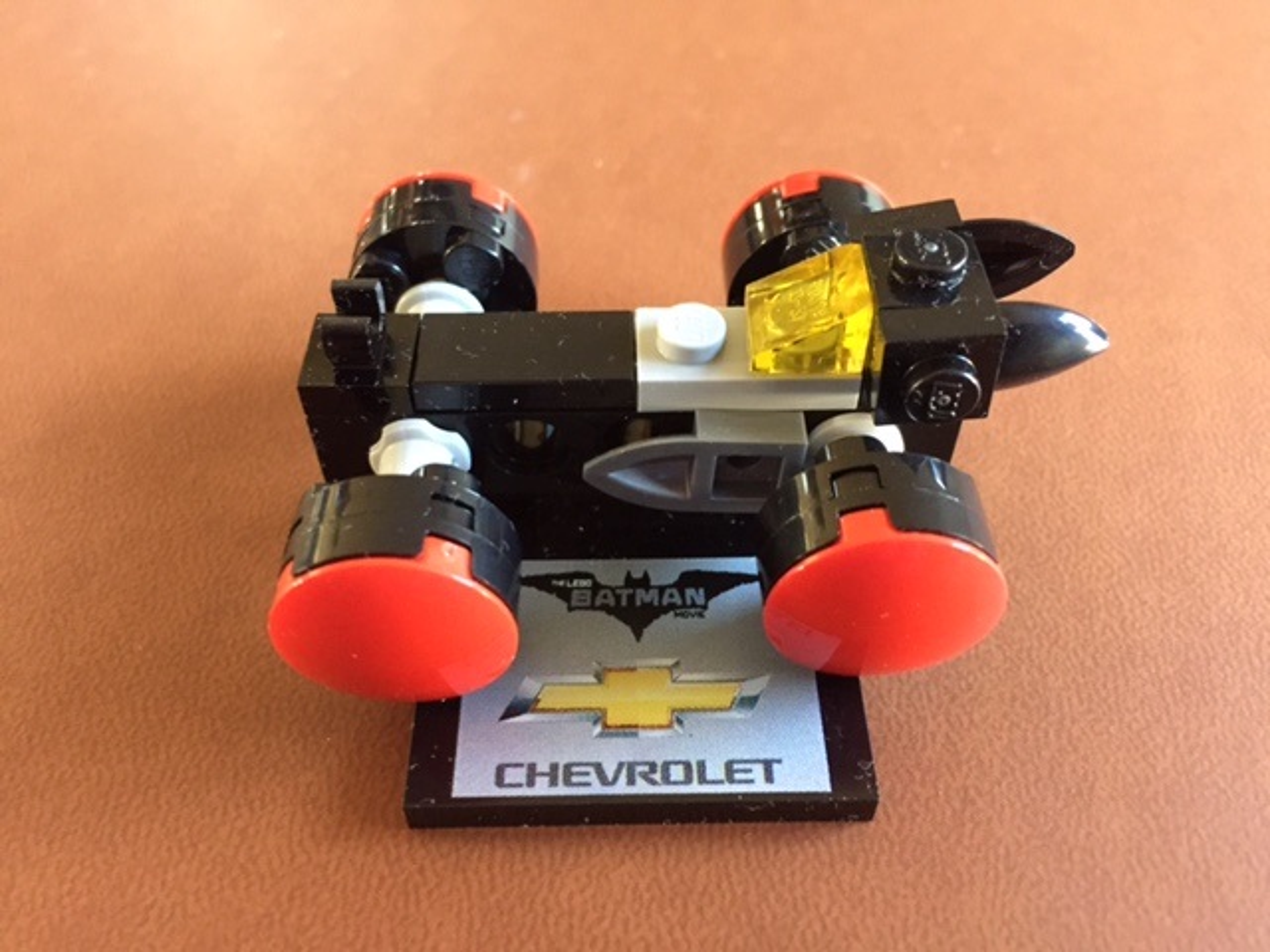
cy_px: 476
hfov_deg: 61.7
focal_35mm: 29
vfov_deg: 48.2
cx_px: 635
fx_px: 1064
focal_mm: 4.15
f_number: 2.2
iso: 400
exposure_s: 1/15
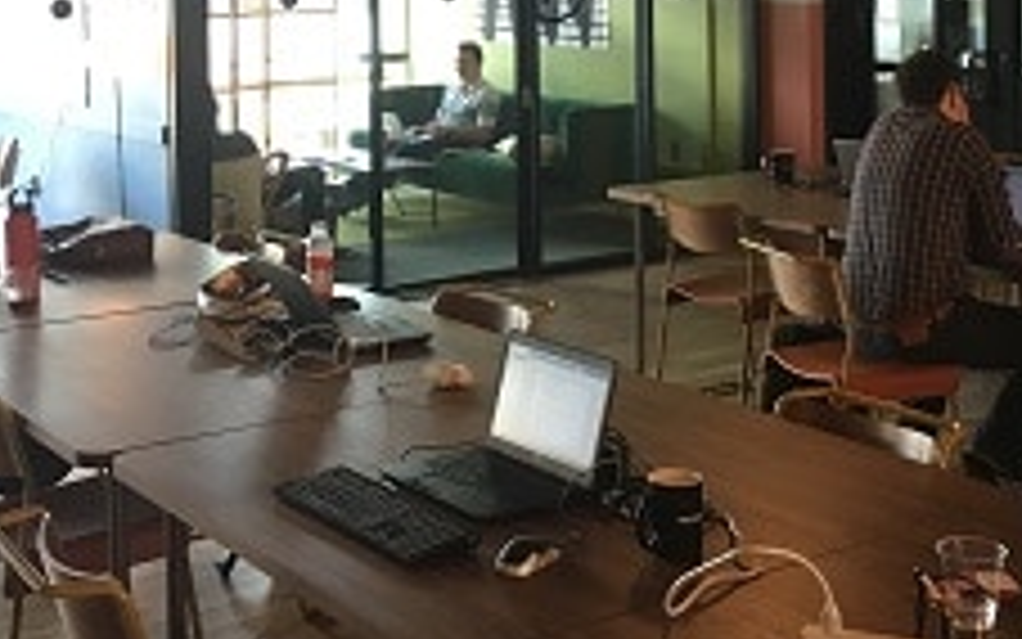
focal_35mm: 61
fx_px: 1699
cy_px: 2
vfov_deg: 20.6
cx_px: 486
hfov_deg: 33.5
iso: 64
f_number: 2.2
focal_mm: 4.15
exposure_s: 1/30
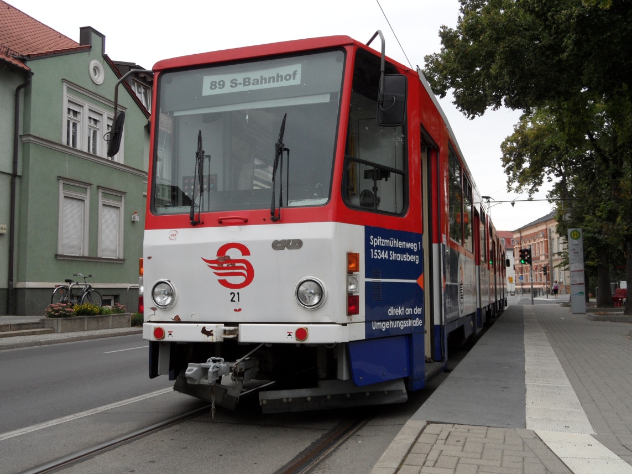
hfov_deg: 56.8
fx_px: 584
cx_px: 316
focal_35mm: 32
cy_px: 237
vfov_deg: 44.2
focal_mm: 5.3
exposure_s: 1/180
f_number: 3.4
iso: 80
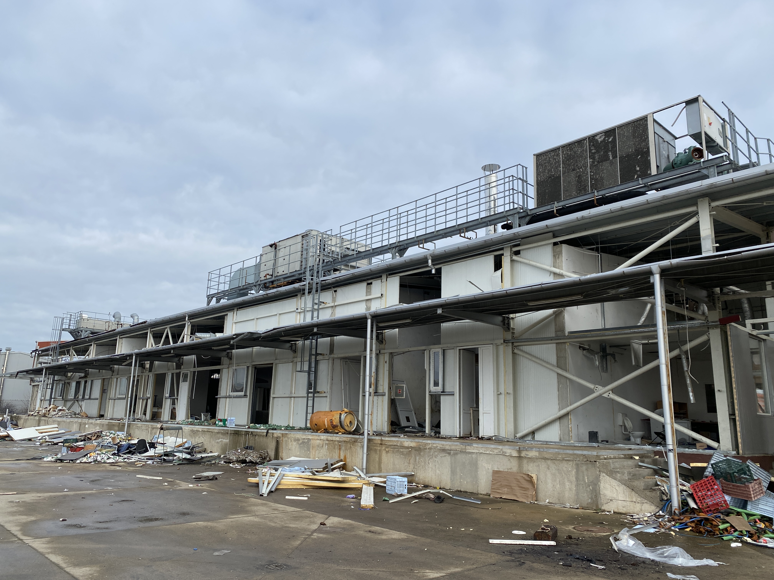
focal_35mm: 26
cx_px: 387
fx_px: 581
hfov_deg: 67.3
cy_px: 290
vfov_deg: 53.1
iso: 32
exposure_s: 1/1629
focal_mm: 4.25
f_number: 1.8
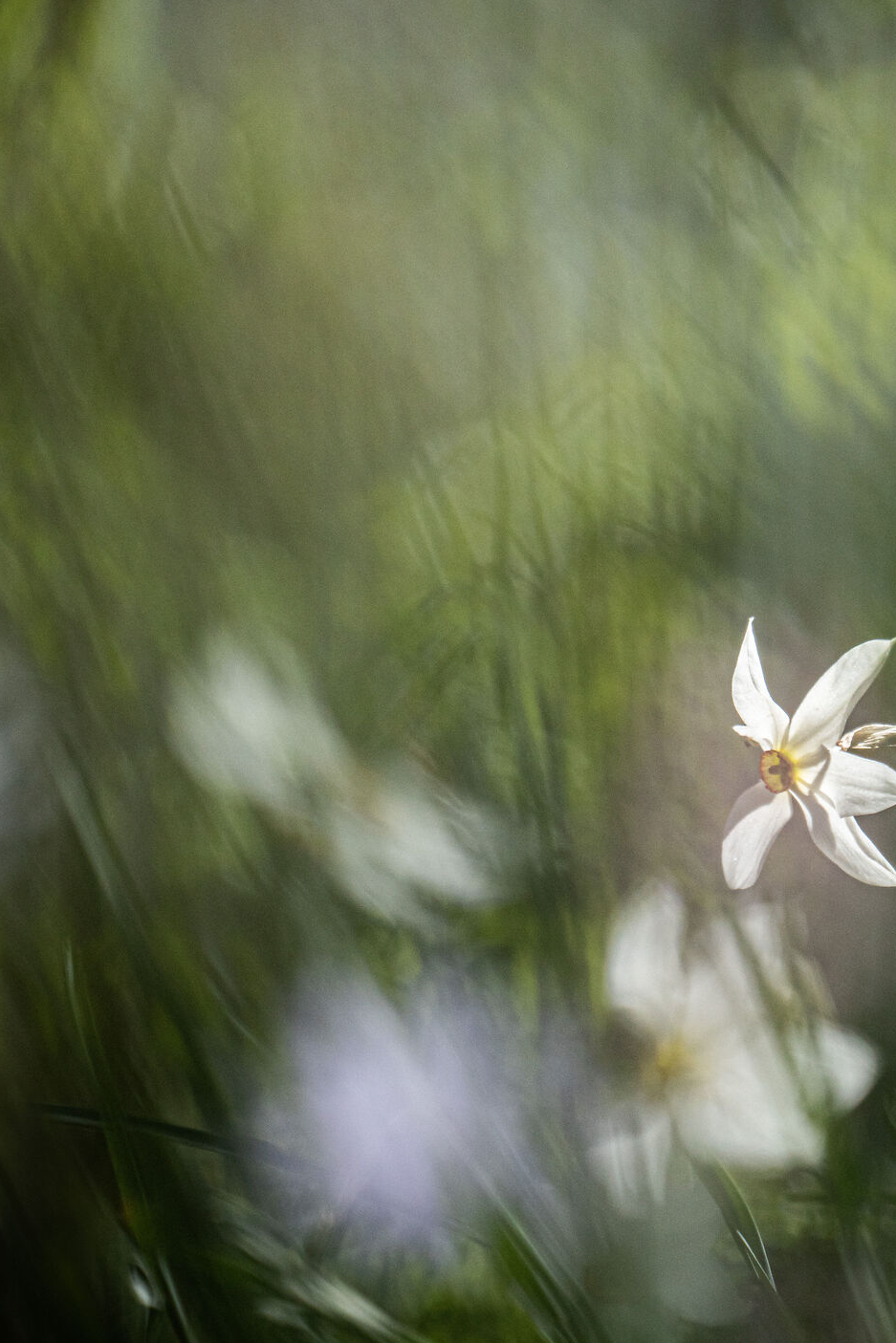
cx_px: 632
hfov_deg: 2.2
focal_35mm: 632
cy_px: 360
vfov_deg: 3.3
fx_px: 23587
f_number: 5.6
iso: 640
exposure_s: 1/2000
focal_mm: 370
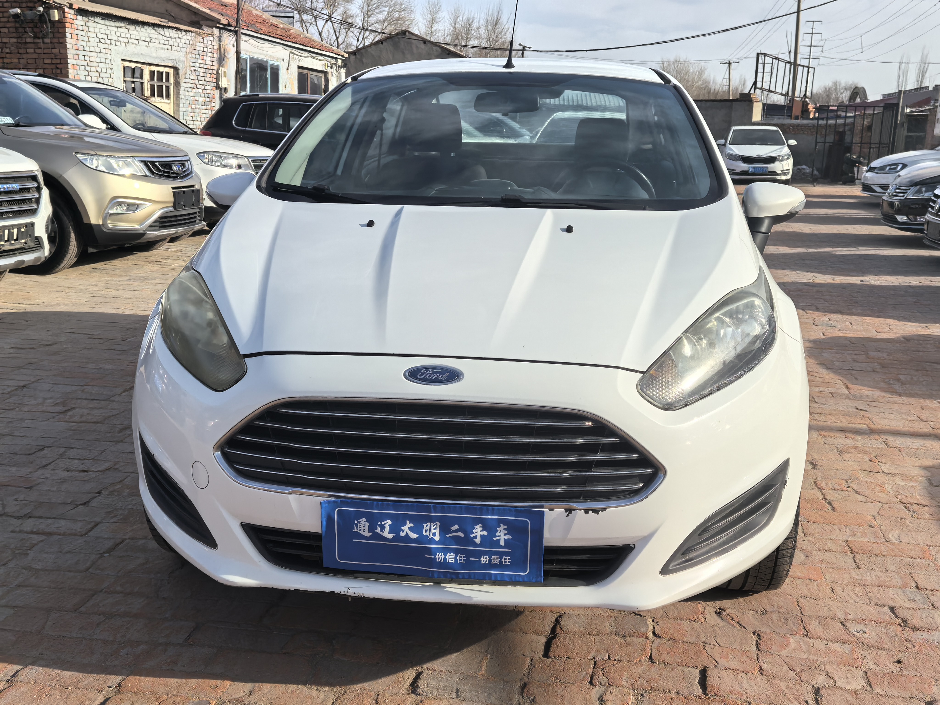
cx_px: 470
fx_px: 1032
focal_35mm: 38
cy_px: 352
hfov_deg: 49.0
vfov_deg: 37.7
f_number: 1.8
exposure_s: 1/5848
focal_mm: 5.35
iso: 50
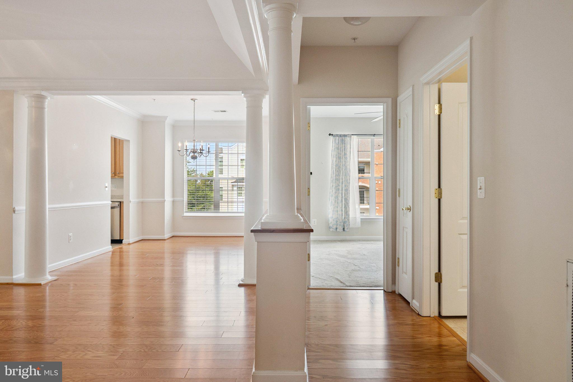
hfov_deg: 73.7
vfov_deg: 53.1
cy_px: 191
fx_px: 382
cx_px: 286
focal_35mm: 24
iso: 400
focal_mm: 16
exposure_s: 1/100
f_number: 5.3
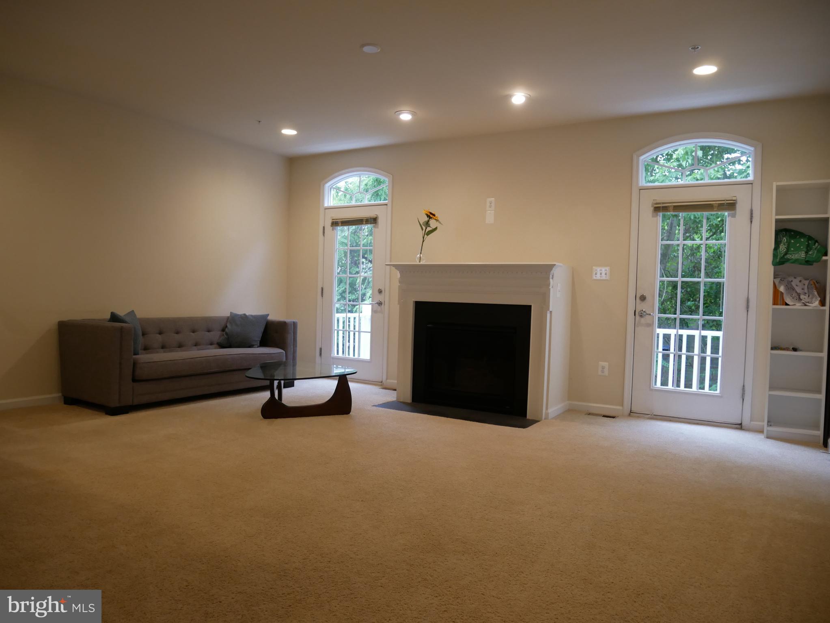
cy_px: 312
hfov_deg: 71.6
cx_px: 415
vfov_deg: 56.9
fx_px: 576
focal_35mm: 24
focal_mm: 12
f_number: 3.5
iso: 800
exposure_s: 1/60
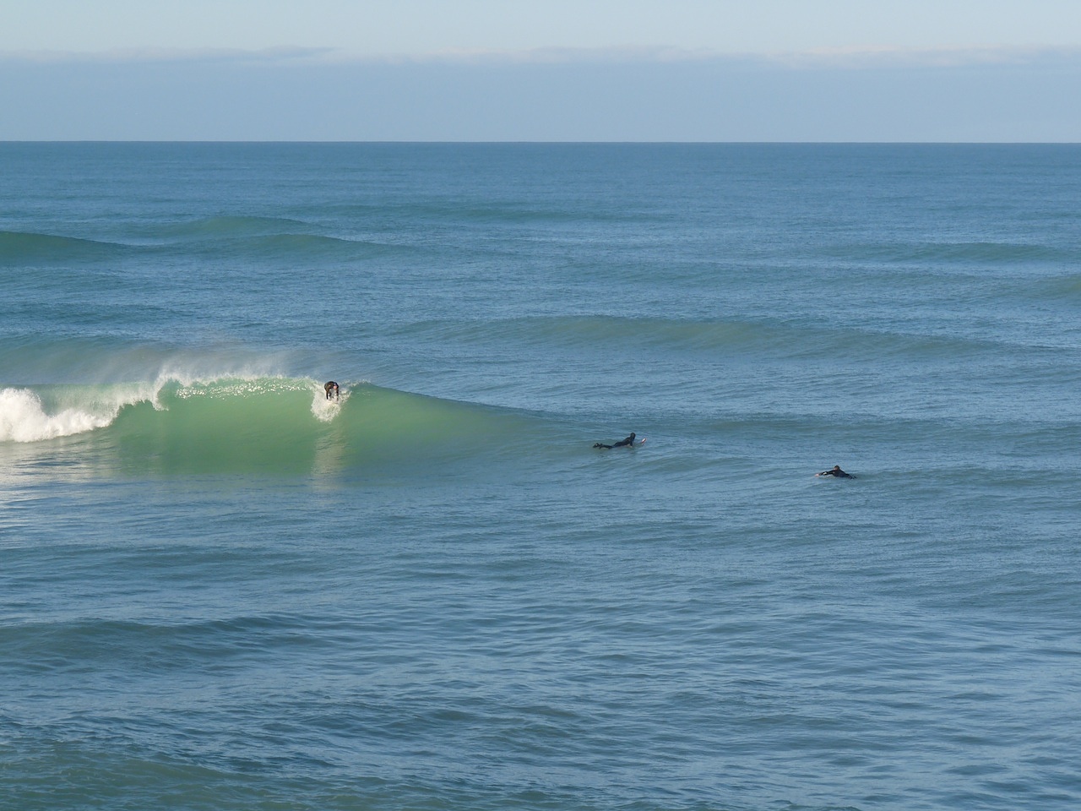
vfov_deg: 11.1
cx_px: 540
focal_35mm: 134
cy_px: 406
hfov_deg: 14.7
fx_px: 4185
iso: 100
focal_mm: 23.7
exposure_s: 1/400
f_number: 5.6
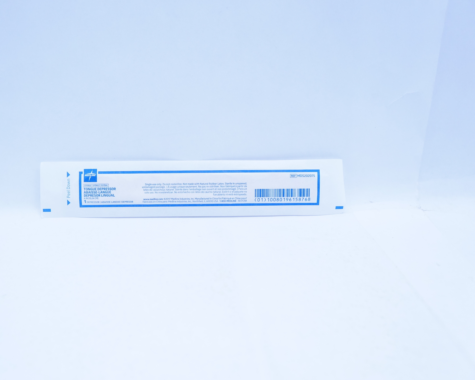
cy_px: 192
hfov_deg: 46.0
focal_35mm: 40
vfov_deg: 37.7
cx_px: 191
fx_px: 556
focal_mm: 23
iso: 800
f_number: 4.5
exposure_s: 1/200
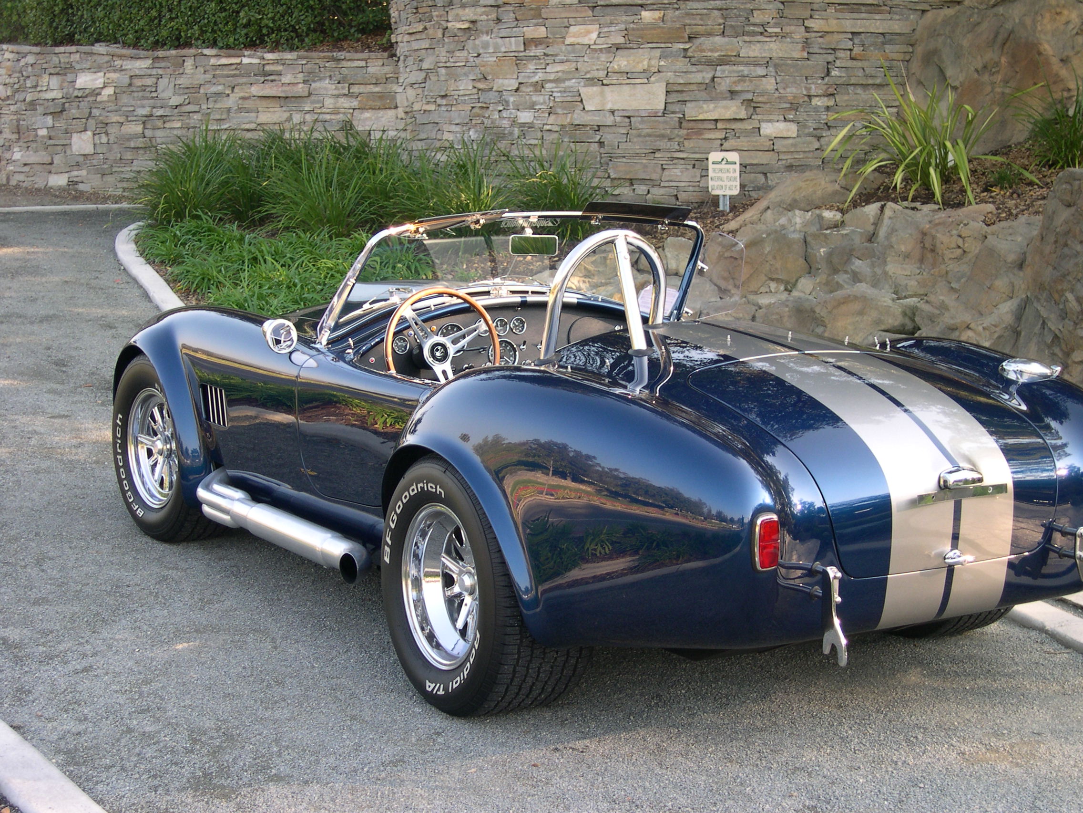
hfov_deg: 31.2
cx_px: 542
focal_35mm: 62
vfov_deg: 23.7
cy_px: 406
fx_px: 1940
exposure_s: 1/75.1
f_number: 3.5
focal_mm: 13.2
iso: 100
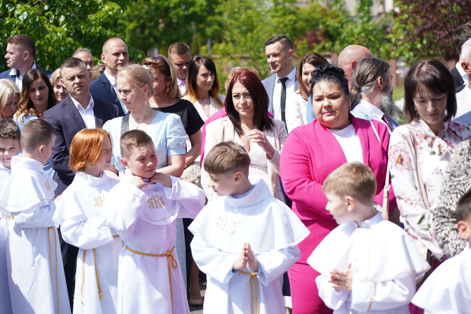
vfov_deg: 13.0
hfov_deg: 19.5
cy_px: 157
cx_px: 236
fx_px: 1374
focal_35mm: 105
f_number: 4
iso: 100
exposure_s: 1/500
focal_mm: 105
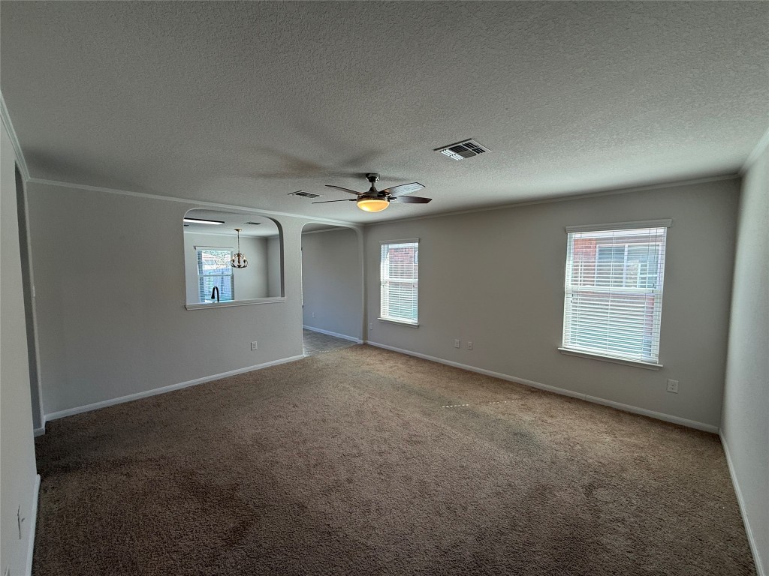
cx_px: 384
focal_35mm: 14
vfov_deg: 85.7
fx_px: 311
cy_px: 288
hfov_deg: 102.1
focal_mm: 2.22
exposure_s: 1/120
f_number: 2.2
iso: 80
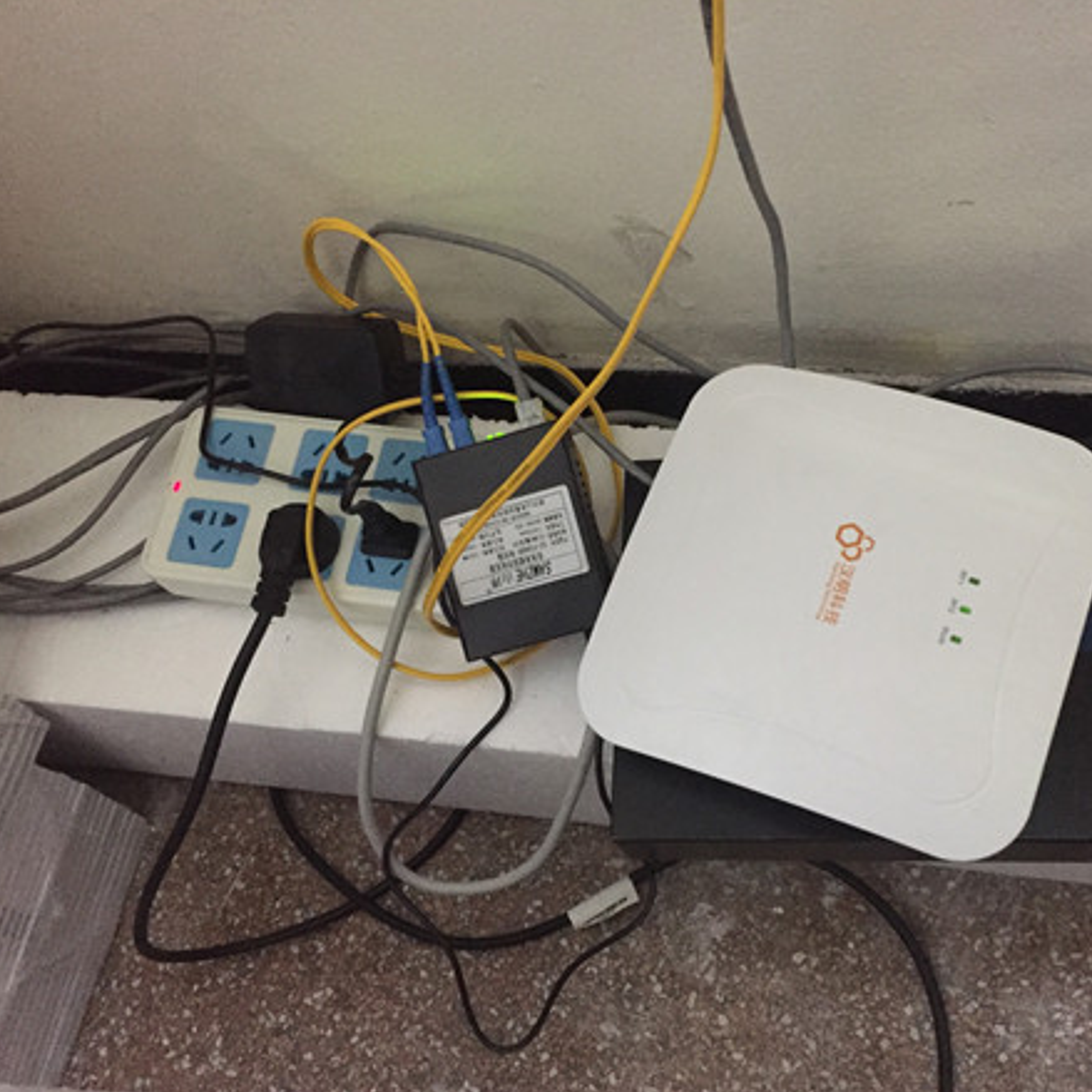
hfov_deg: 47.0
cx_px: 647
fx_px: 1249
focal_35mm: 35
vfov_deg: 47.2
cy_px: 555
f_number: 2.2
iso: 400
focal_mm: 4.15
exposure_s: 1/17
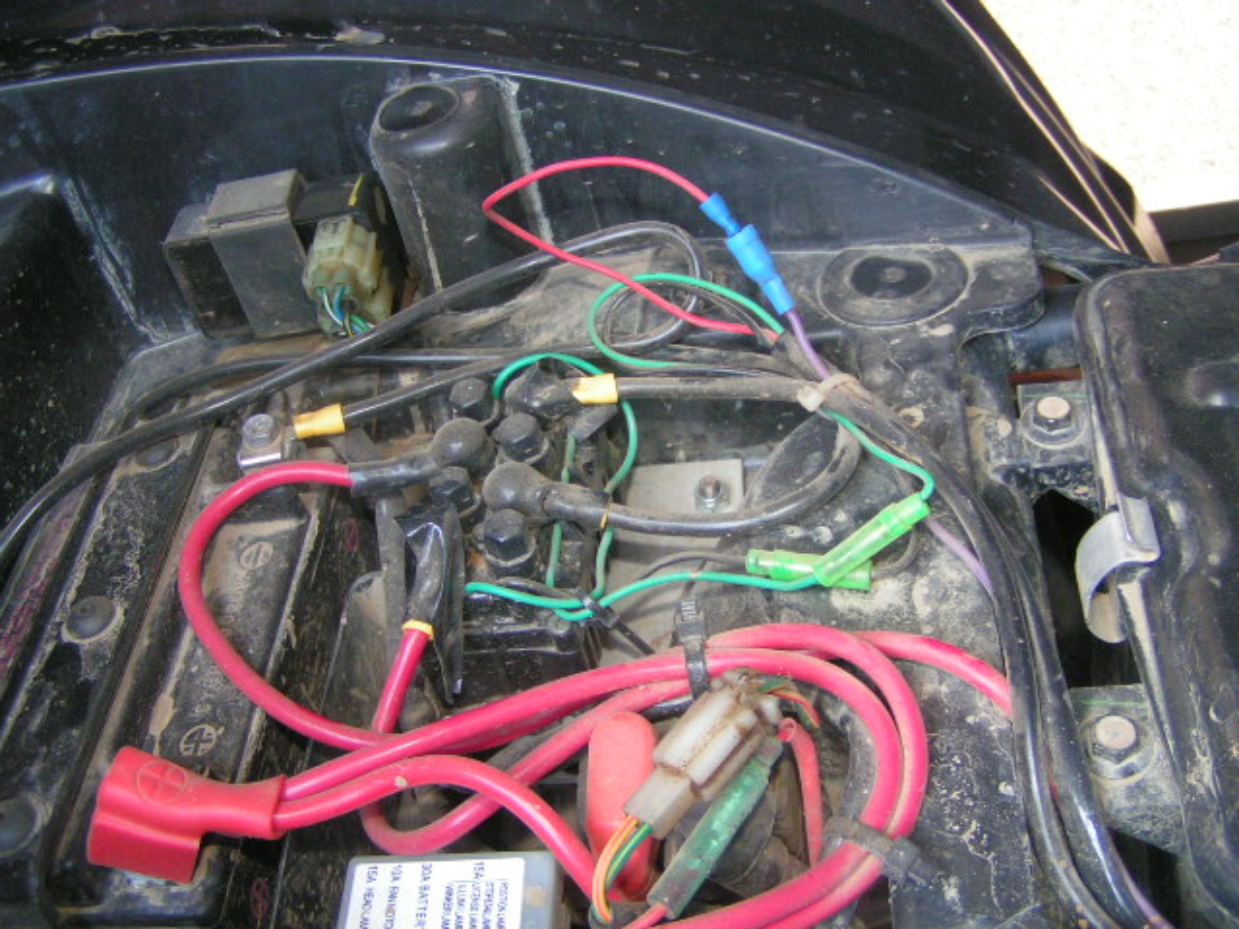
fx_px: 1360
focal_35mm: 38
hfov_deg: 49.0
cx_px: 620
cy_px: 464
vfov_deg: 37.7
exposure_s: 1/40
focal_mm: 5.8
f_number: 2.8
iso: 200
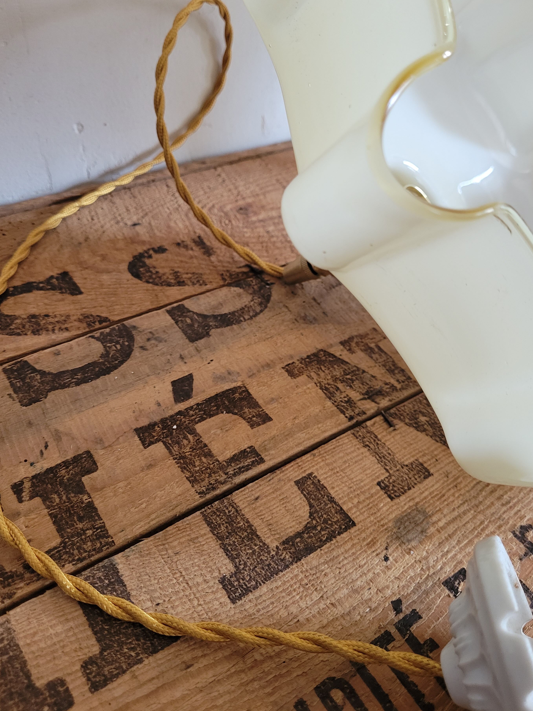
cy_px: 318
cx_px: 281
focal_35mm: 29
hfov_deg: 48.2
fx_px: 595
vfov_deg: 61.5
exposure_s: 1/50
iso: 400
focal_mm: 5.4
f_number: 1.8
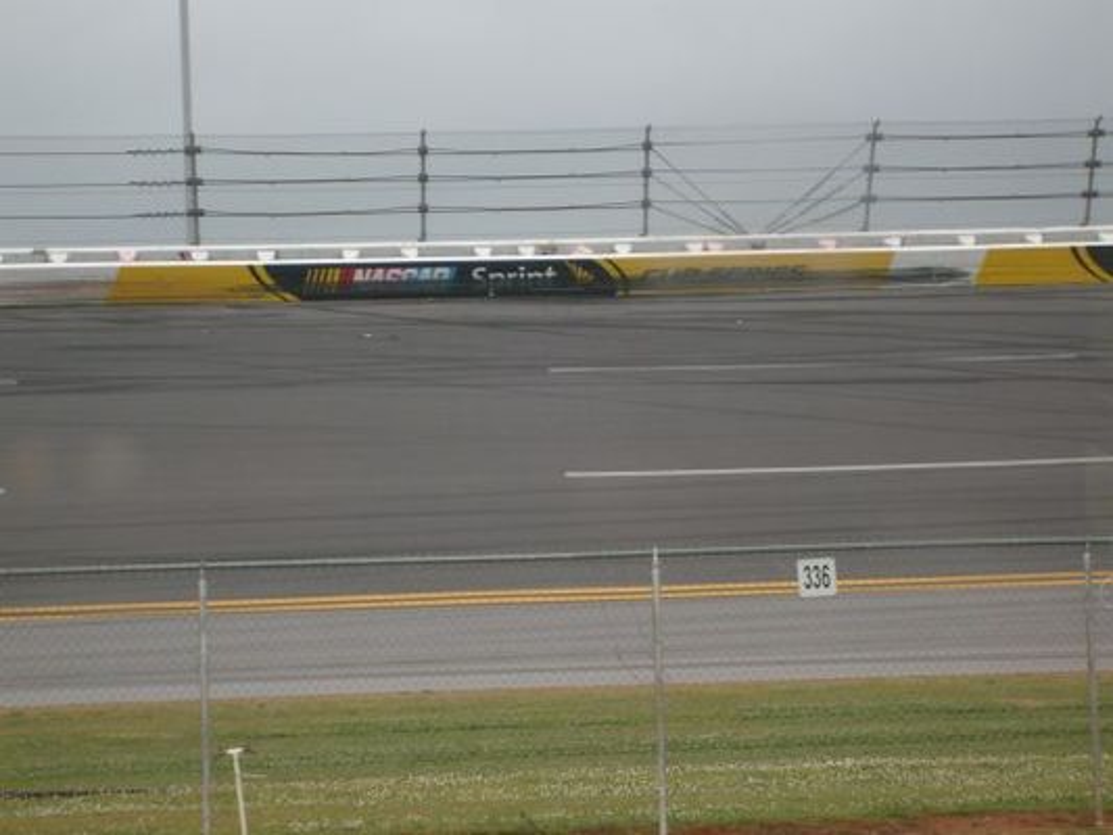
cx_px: 556
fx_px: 3409
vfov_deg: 14.0
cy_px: 418
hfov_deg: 18.5
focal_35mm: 106
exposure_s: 1/90
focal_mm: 17.4
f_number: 4.9
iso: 80
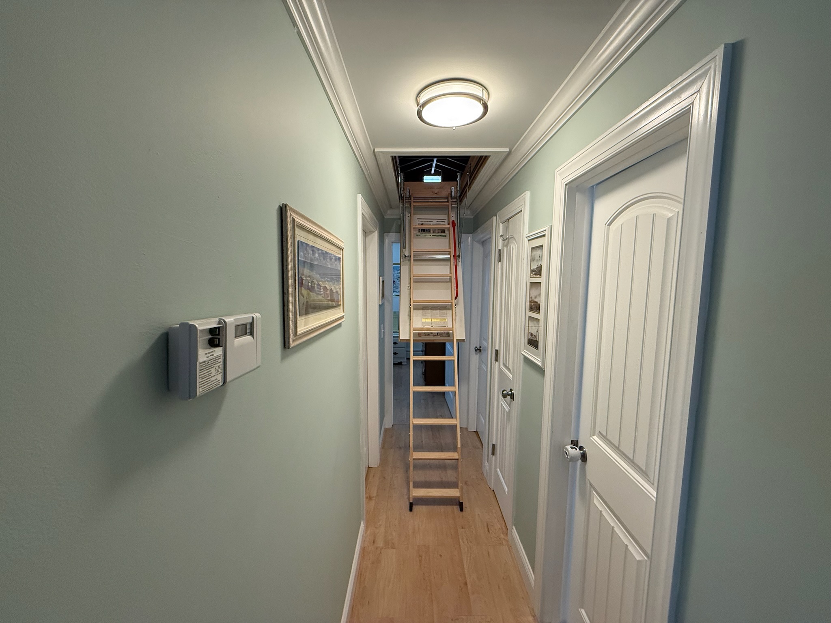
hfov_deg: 102.1
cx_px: 416
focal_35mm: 14
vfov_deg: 85.7
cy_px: 312
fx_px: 336
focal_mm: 2.22
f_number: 2.2
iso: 320
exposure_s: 1/120
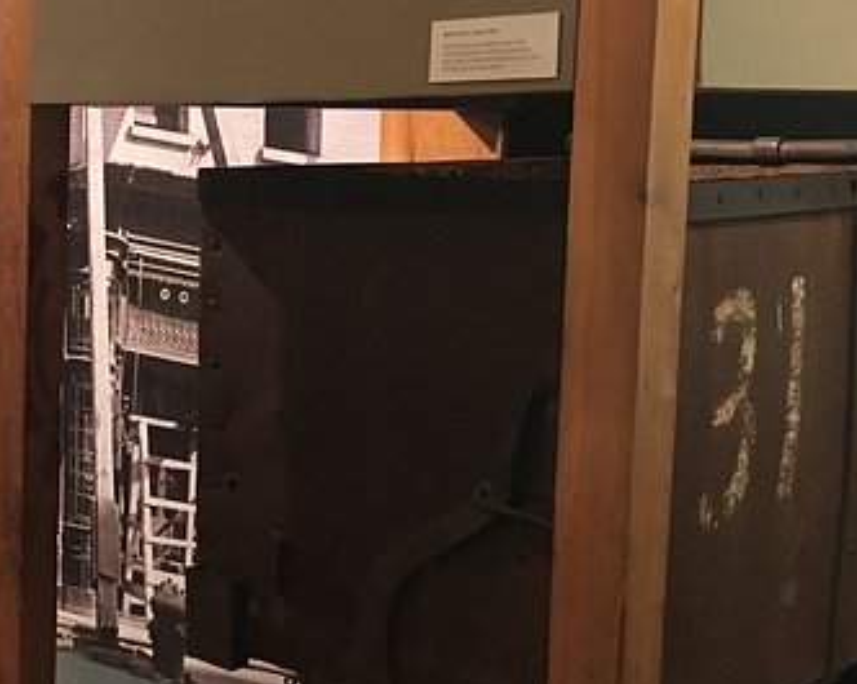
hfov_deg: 27.5
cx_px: -49
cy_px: 311
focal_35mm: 64
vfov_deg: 23.8
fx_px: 1622
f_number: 2.2
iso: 200
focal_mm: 4.15
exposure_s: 1/17
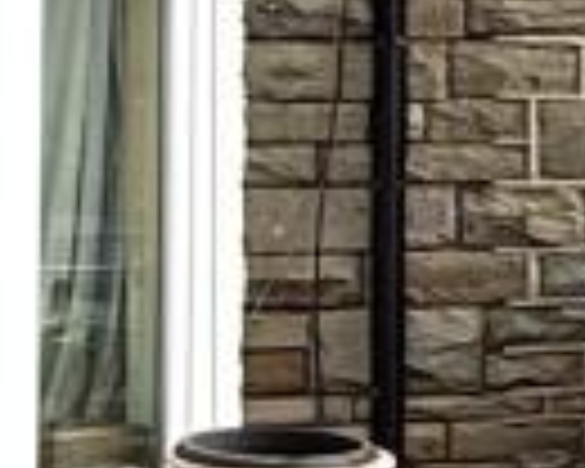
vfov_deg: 13.2
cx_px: 1404
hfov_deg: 13.2
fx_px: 1870
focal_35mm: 108
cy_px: -297
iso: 50
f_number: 2.2
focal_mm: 2.22
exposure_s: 1/658
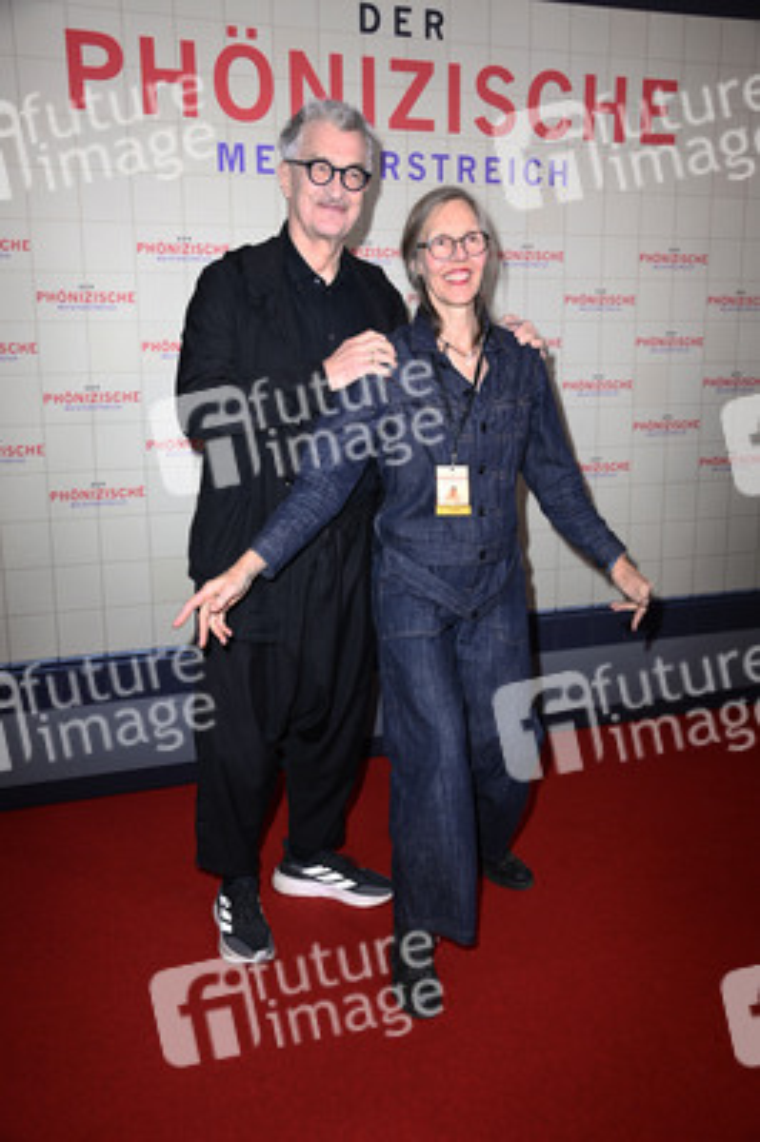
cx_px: 380
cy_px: 571
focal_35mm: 35
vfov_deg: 54.5
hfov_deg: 37.8
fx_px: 1110
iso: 800
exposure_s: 1/250
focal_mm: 35
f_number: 5.6
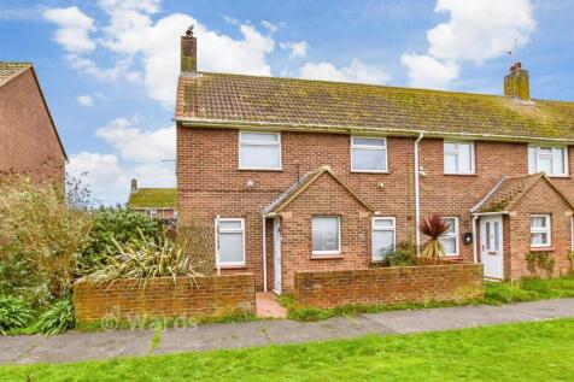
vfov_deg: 51.3
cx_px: 287
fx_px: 398
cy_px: 191
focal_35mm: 25
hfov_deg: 71.5
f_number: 8
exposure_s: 1/250
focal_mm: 17
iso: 200
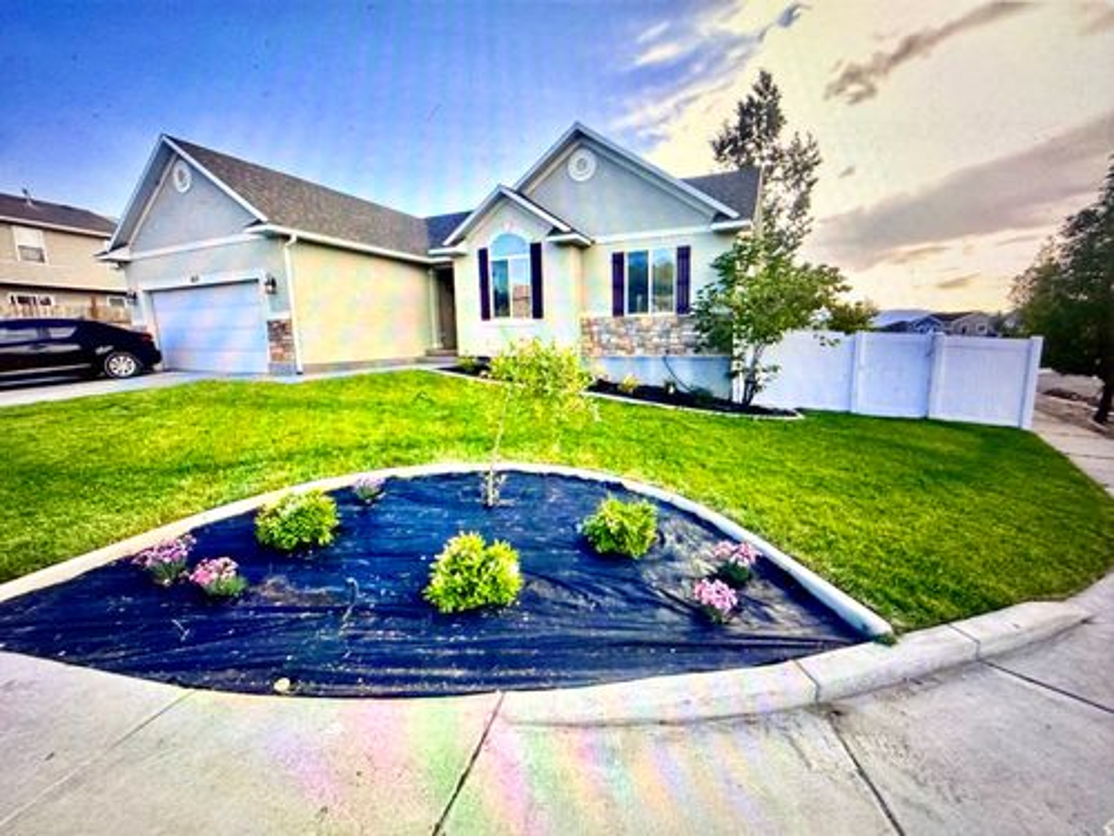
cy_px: 418
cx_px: 557
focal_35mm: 24
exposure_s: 1/60
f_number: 2.2
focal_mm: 2.22
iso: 640
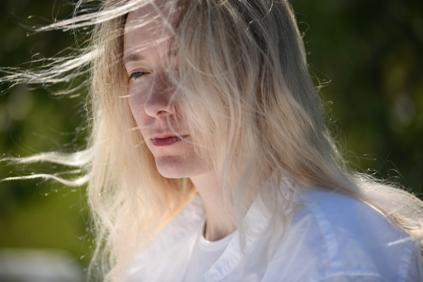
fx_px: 1469
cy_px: 141
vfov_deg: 11.0
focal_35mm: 125
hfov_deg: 16.4
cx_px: 212
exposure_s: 1/2000
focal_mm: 125
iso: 100
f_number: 2.8
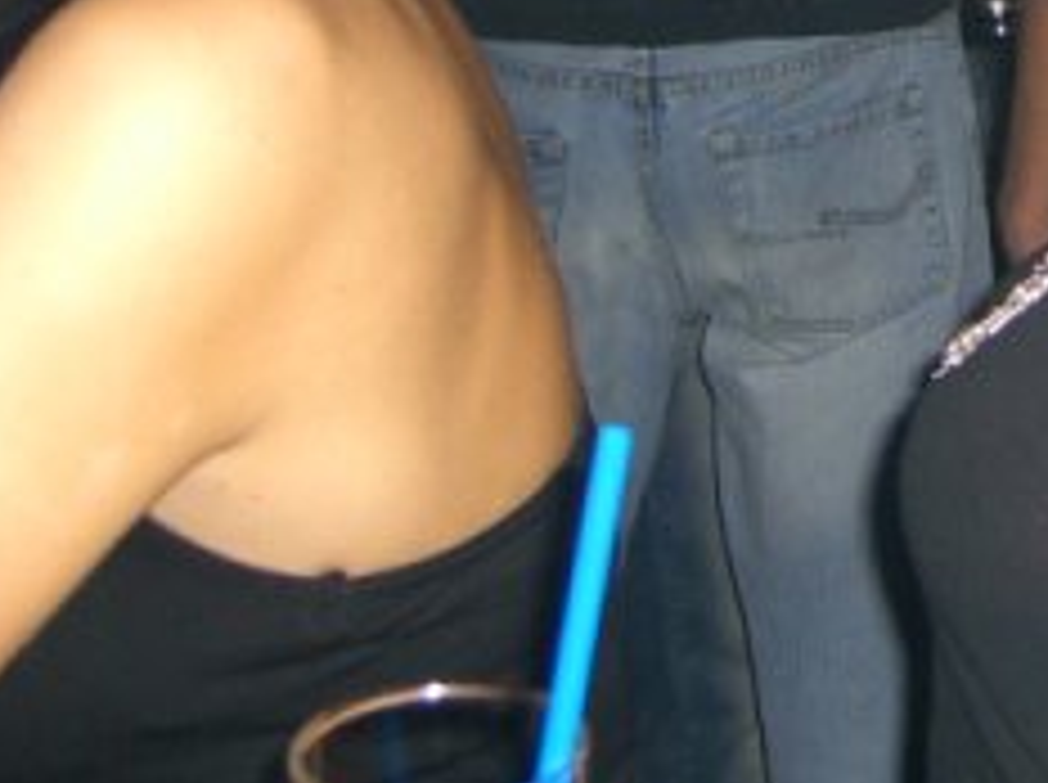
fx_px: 2962
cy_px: -220
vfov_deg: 14.5
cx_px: 1192
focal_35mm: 98
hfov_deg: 19.1
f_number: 2.8
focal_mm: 7.9
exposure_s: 1/60
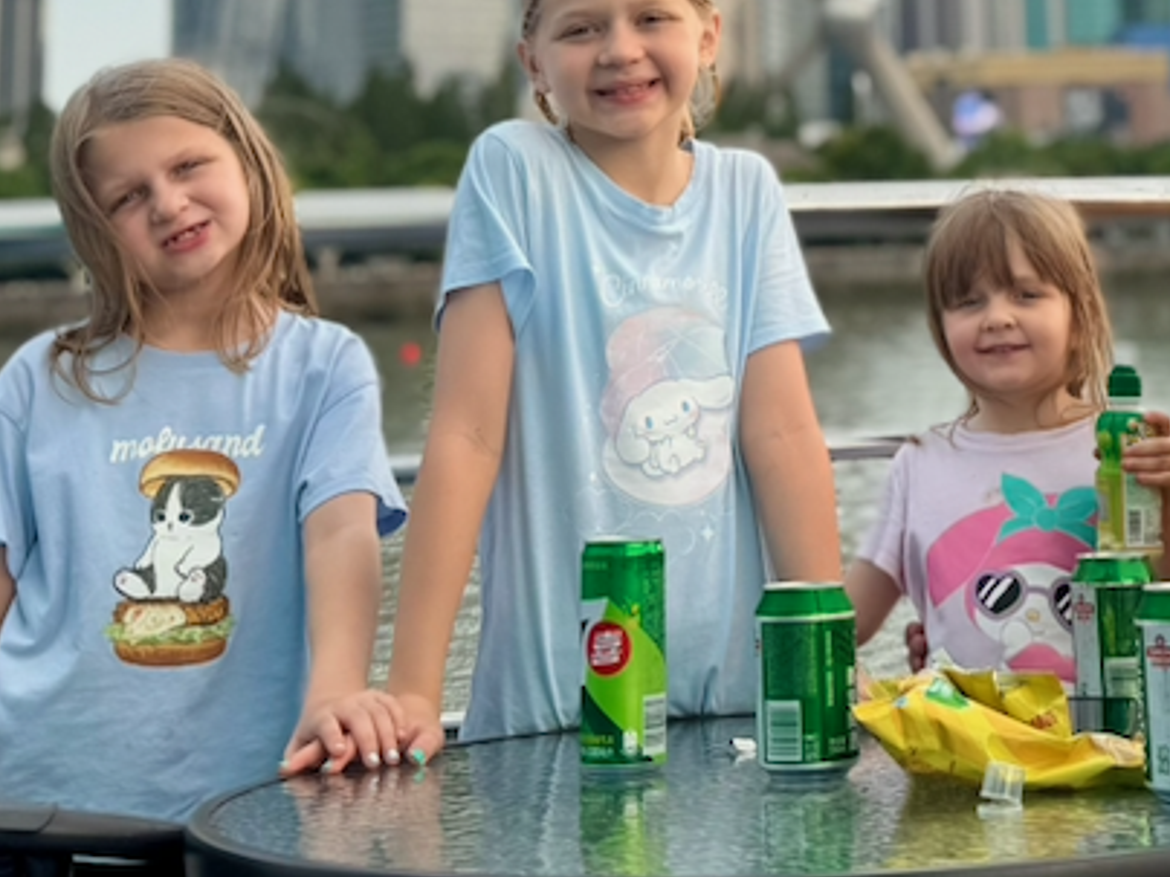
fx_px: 2569
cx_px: 892
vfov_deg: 18.1
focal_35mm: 76
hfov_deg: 25.3
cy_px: -266
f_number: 1.78
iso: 80
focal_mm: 6.76
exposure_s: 1/2415
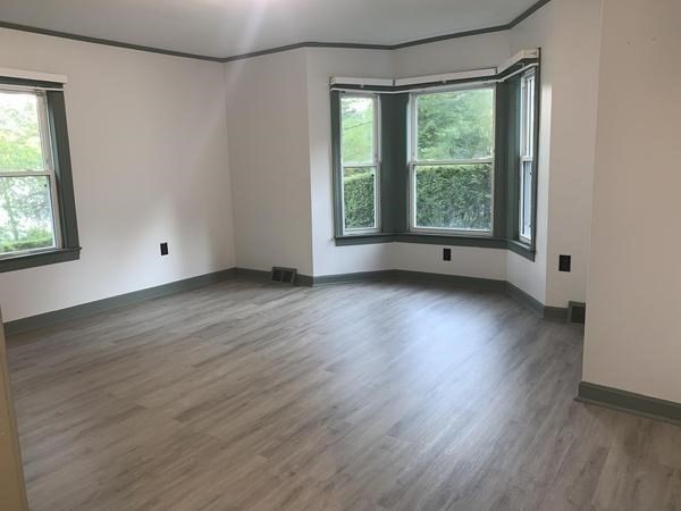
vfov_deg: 53.1
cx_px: 340
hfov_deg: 67.3
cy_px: 256
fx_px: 511
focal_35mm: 26
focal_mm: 4.25
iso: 40
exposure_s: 1/24
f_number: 1.8
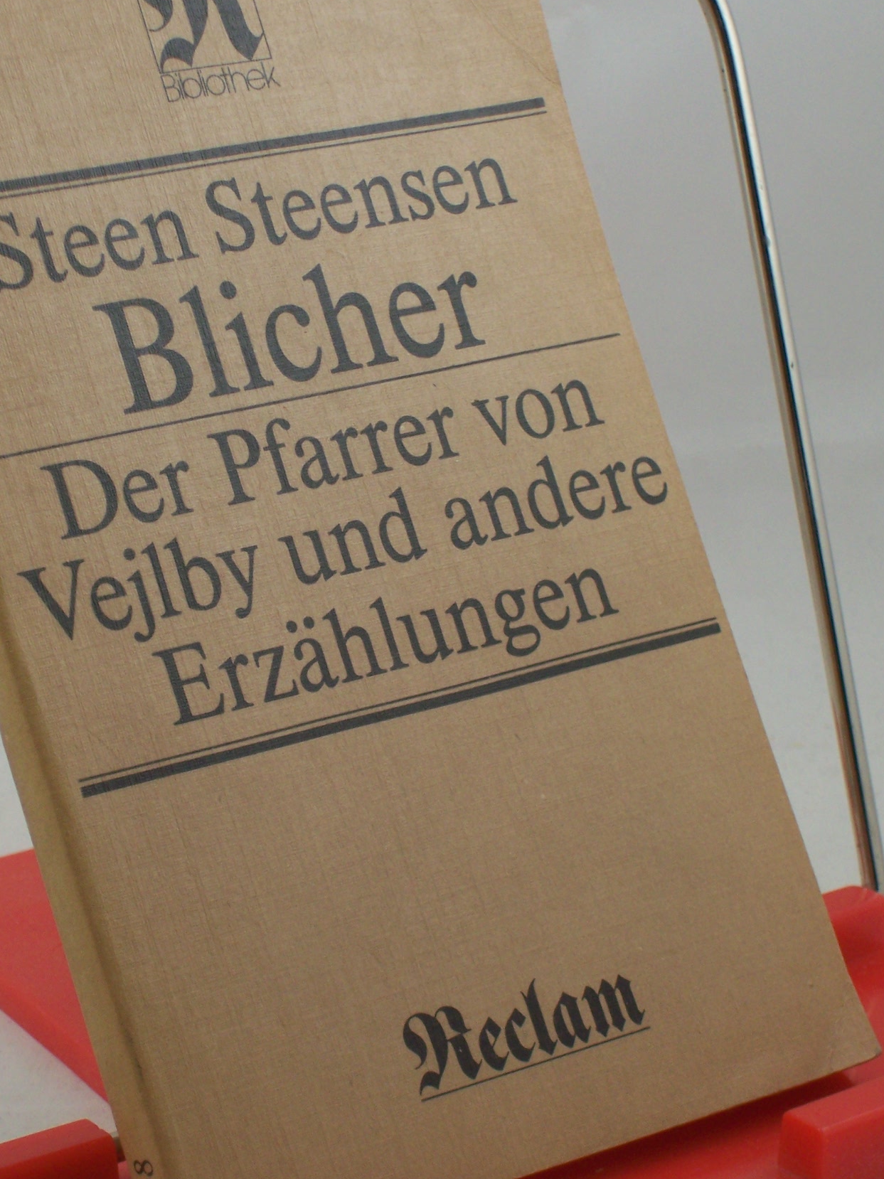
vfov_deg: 15.6
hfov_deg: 11.8
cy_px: 558
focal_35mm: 126
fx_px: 4291
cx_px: 341
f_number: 4.6
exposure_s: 1/100
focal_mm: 16.8
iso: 125
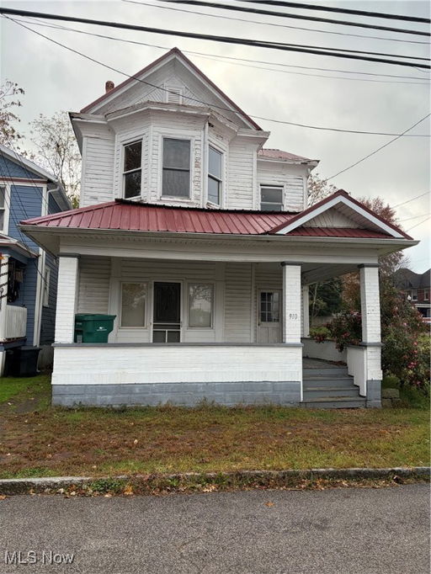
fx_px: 431
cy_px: 287
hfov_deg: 53.1
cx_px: 216
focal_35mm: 26
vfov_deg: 67.3
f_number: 1.6
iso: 64
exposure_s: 1/1001
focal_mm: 5.96
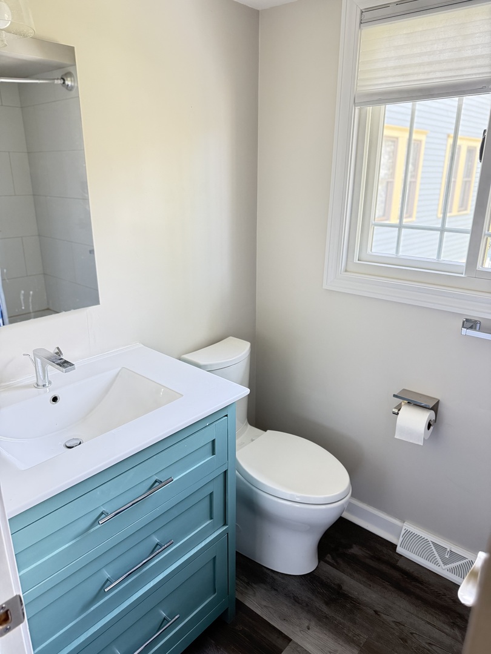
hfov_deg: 56.8
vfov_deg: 71.6
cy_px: 327
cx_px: 246
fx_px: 454
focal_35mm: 24
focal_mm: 6.76
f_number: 1.78
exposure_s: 1/60
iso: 400
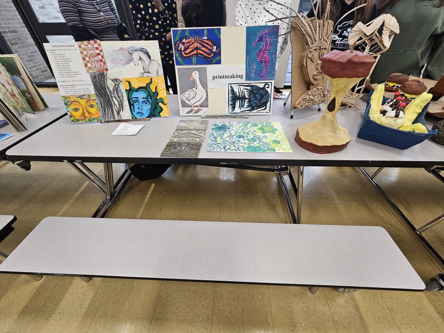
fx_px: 167
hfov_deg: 106.2
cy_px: 166
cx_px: 222
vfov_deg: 89.9
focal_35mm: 13
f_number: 2.2
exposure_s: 1/40
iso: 320
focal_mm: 2.2
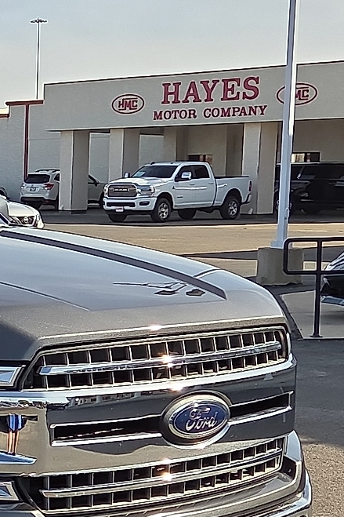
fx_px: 1448
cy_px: 370
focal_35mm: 101
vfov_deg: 20.1
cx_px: -274
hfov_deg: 12.4
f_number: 1.8
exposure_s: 1/1111
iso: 25
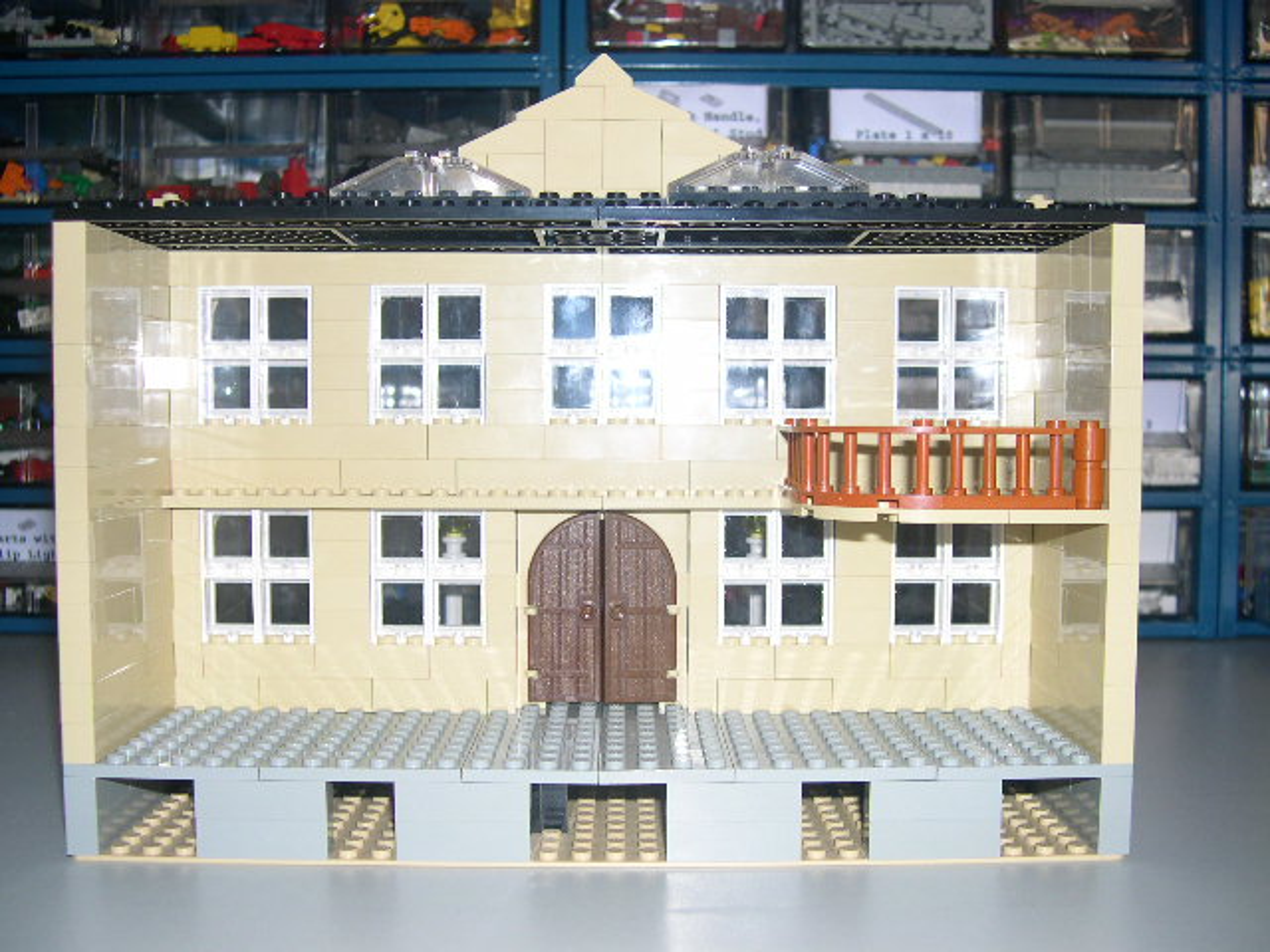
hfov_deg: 49.0
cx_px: 635
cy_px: 476
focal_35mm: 38
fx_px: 1394
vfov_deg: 37.7
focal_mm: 8
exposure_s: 1/60
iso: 100
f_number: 2.8
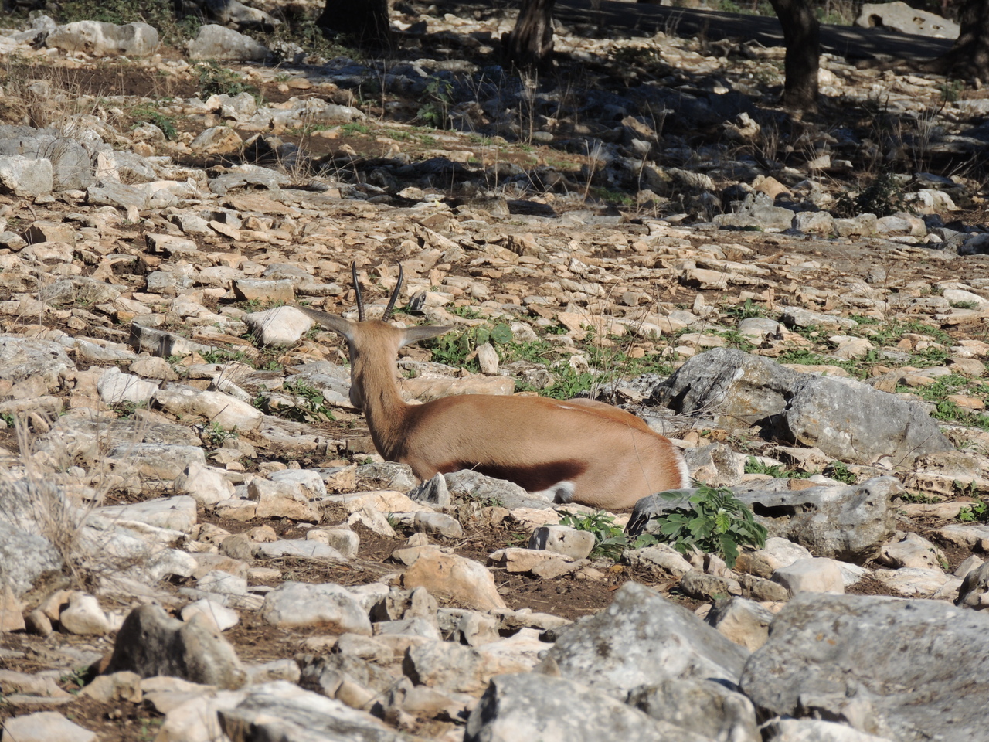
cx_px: 494
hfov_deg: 6.1
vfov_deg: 4.6
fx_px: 9285
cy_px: 371
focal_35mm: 325
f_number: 4.8
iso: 100
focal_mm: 57.9
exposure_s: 1/800
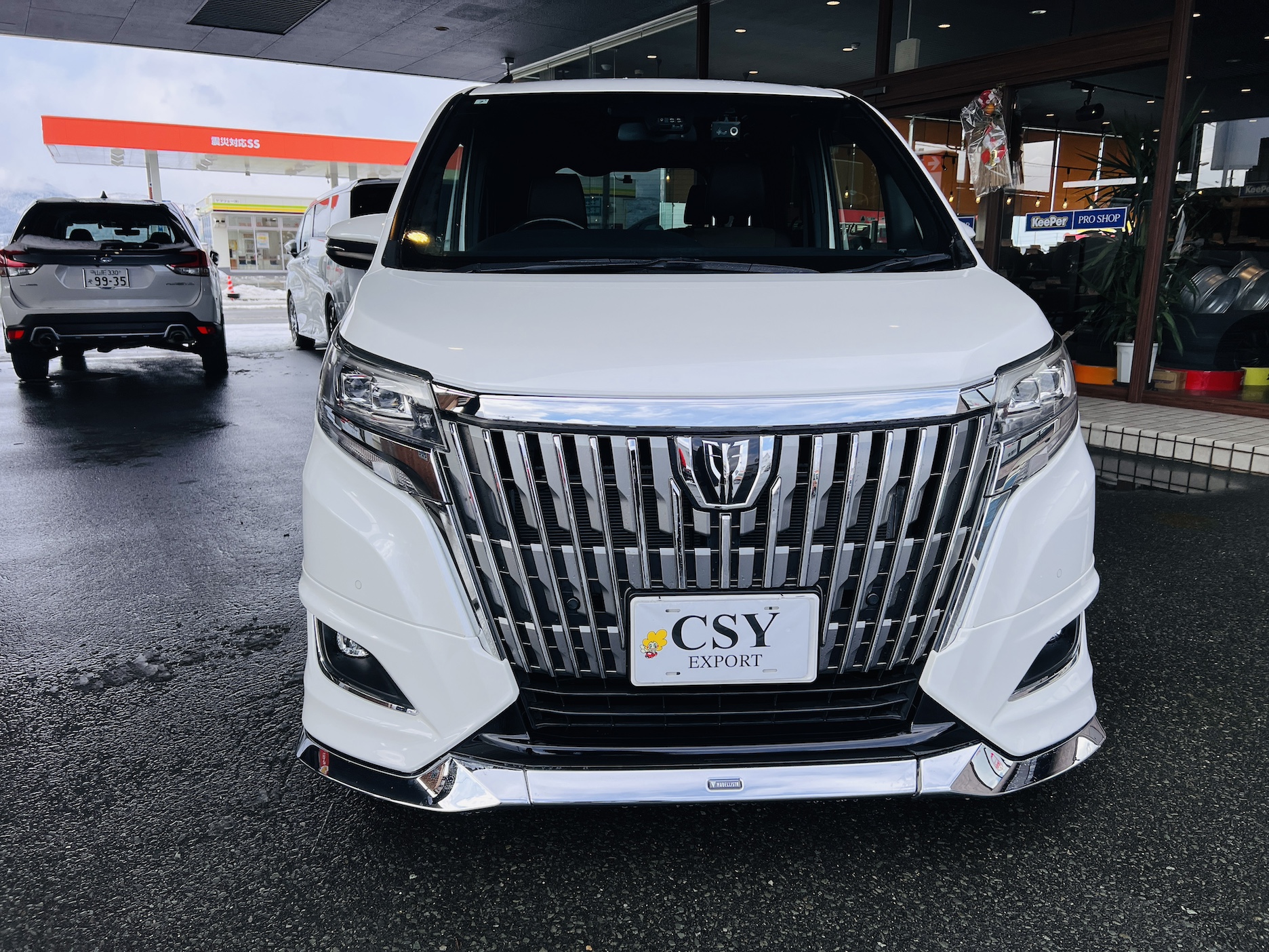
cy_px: 476
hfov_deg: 67.3
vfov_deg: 53.1
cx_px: 634
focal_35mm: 26
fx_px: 953
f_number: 1.5
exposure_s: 1/2404
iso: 50
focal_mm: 5.7
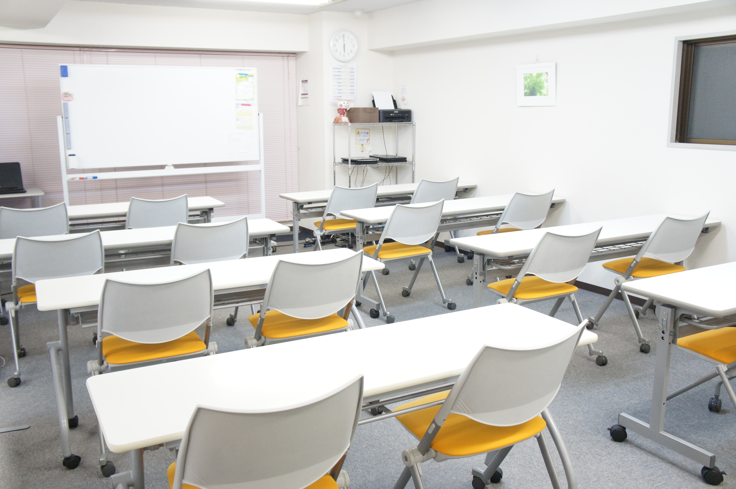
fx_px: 674
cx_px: 368
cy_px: 244
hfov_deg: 57.3
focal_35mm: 33
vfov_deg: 39.9
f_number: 4
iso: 1600
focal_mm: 22
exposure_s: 1/80
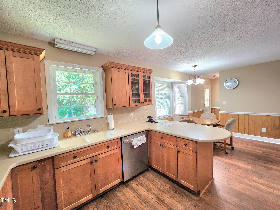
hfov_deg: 106.2
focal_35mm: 13
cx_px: 140
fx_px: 105
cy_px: 105
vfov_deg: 89.9
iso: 200
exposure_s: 1/60.2
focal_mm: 2.2
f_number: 2.2
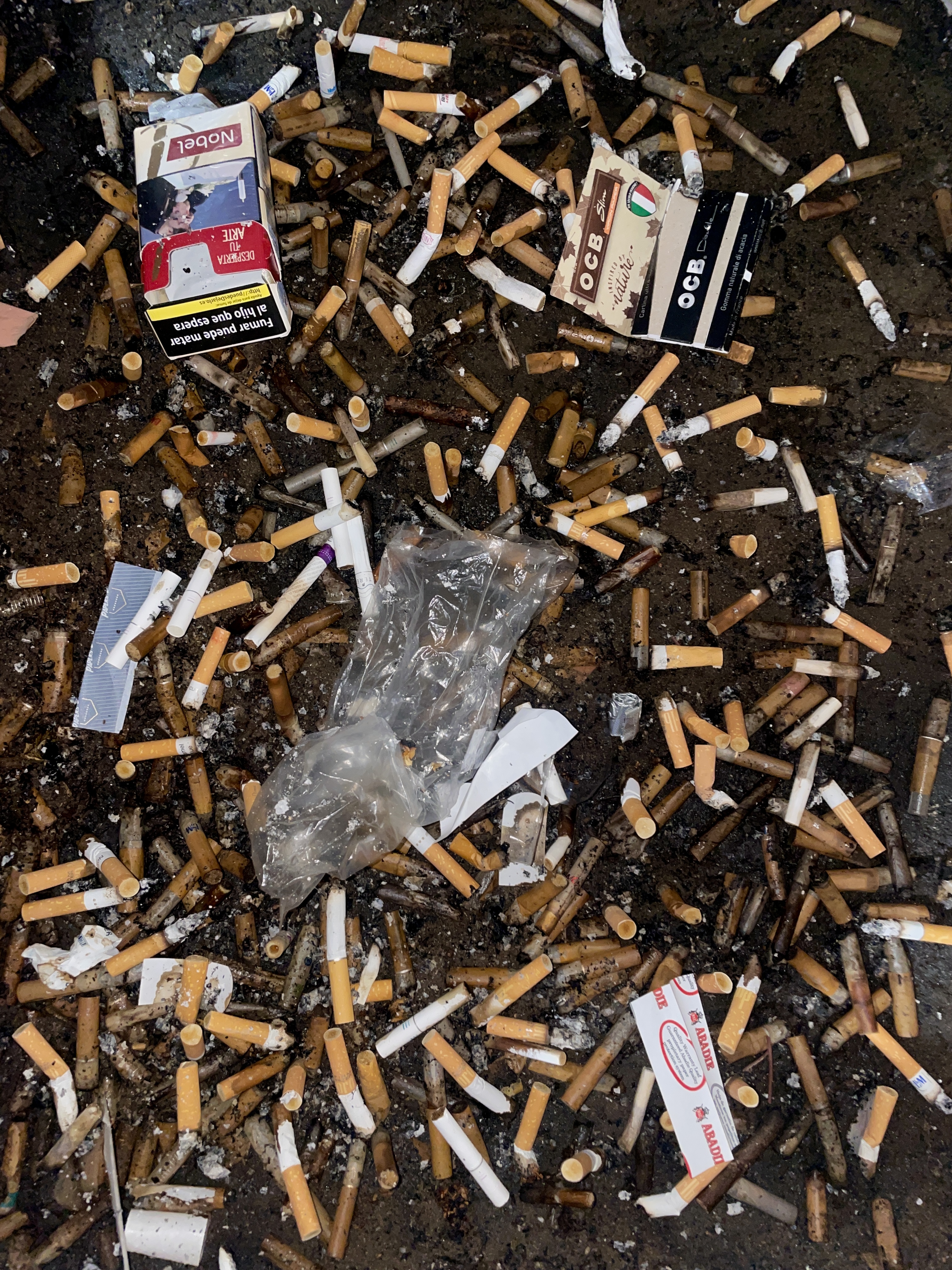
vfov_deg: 67.3
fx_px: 953
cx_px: 476
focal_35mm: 26
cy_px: 635
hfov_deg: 53.1
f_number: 1.6
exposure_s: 1/17
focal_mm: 4.2
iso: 64
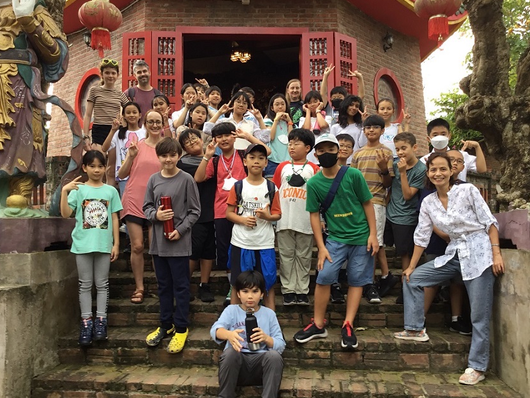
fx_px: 505
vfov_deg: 43.0
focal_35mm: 33
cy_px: 203
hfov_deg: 55.3
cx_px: 253
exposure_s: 1/50
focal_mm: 3.3
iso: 25
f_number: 2.4
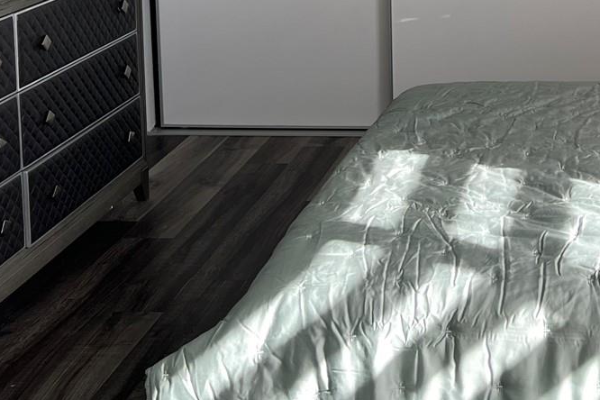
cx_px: 558
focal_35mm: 65
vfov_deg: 19.6
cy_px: -95
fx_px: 1083
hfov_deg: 29.5
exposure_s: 1/121
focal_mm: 5.7
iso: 64
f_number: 1.5
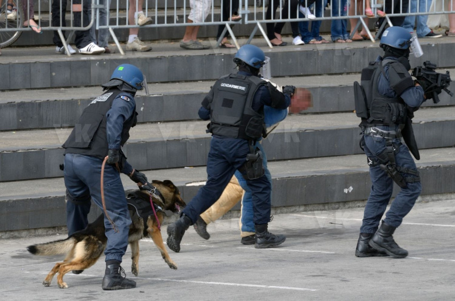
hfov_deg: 6.9
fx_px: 3784
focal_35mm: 300
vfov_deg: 4.6
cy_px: 150
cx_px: 228
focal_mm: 200
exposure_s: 1/400
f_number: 8
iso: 250
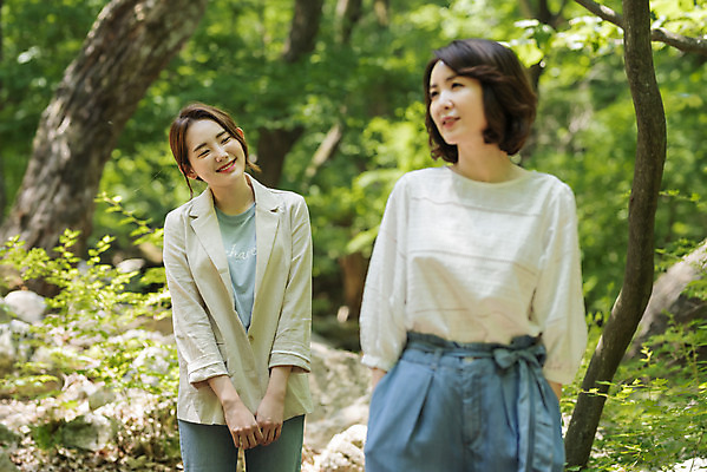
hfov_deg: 23.9
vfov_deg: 16.1
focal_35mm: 85
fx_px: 1670
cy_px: 236
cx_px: 354
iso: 320
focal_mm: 85
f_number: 2.5
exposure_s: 1/500
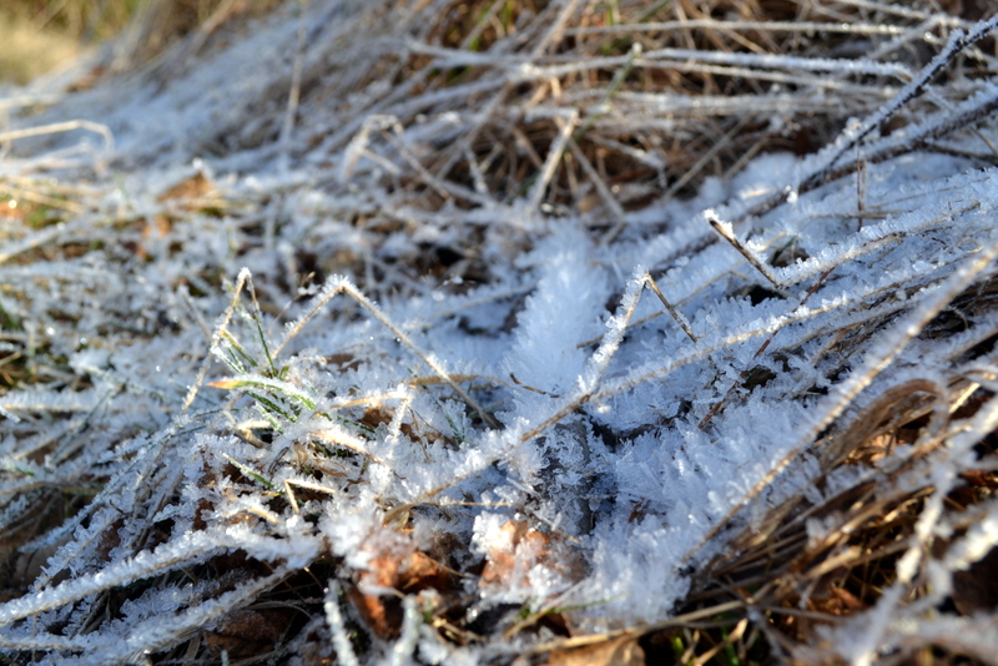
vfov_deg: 36.9
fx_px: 998
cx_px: 499
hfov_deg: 53.1
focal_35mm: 36
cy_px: 333
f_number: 8
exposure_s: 1/125
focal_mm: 24
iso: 110
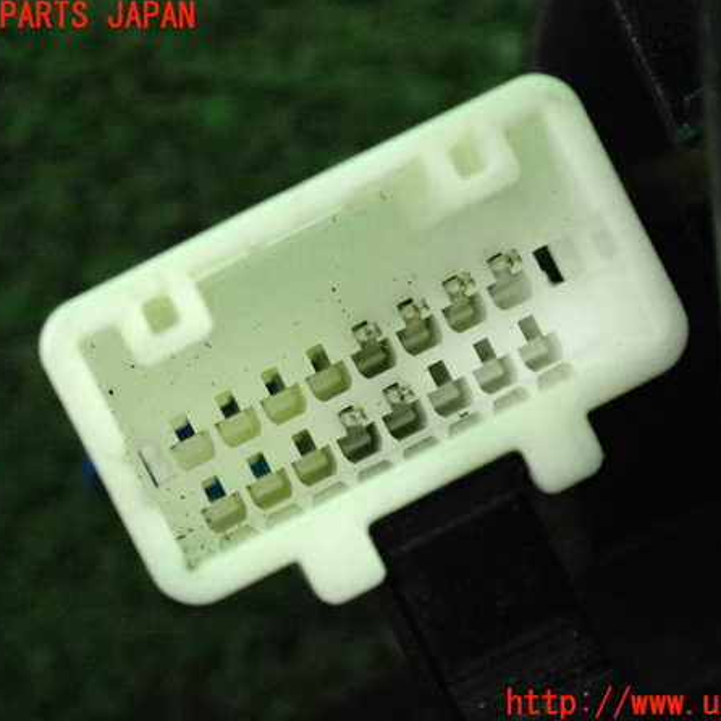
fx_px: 2804
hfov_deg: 14.6
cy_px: 360
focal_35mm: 119
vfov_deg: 14.7
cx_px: 386
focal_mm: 18
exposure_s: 1/125
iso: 2500
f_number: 4.9
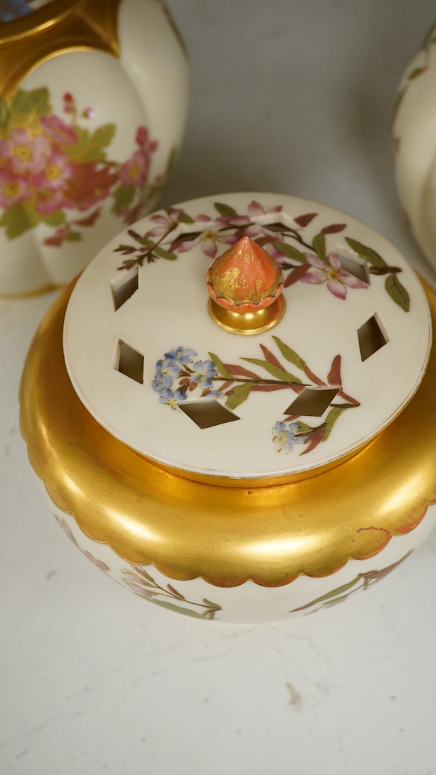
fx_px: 987
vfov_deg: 42.9
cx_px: 262
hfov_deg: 24.9
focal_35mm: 48
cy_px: 394
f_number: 9
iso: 2500
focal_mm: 30
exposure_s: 1/160
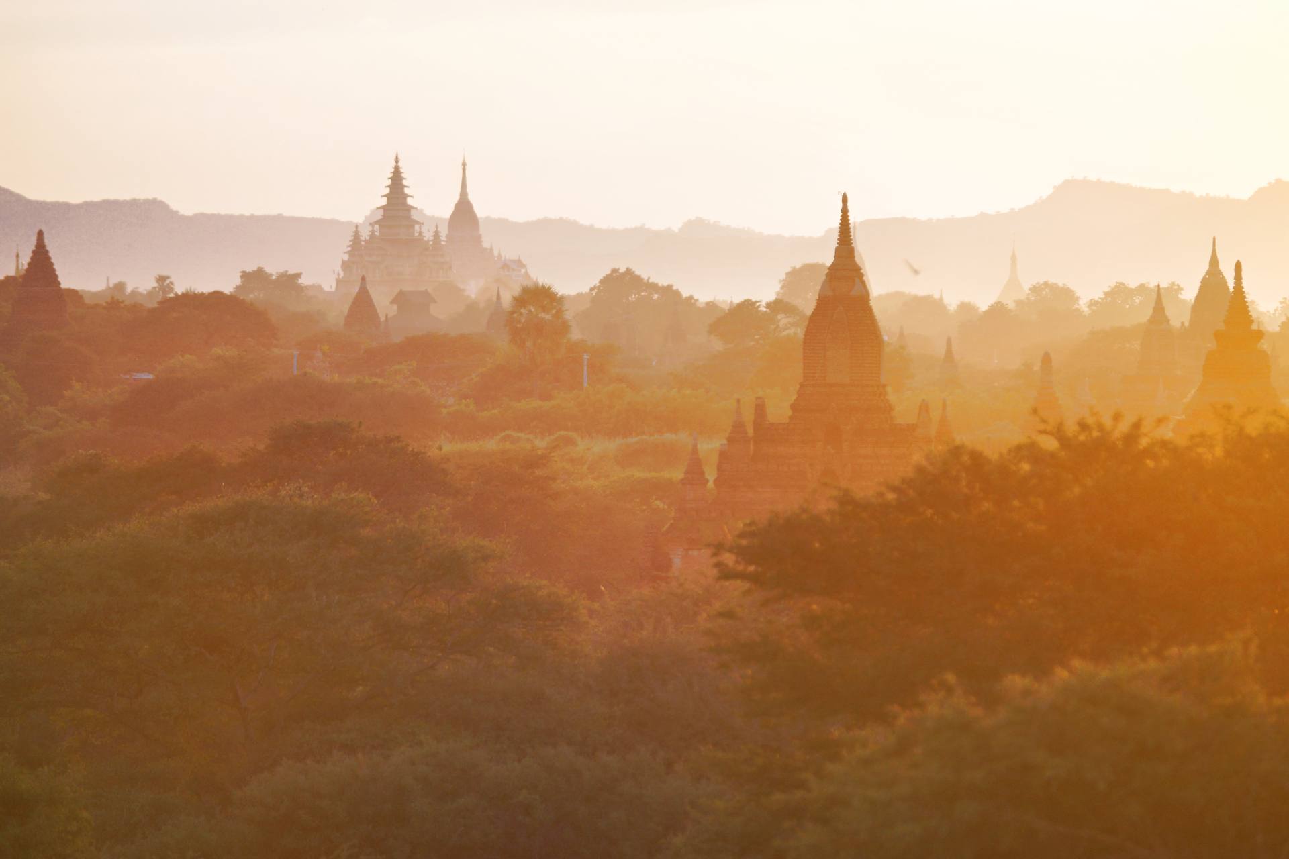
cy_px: 430
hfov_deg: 6.9
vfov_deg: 4.6
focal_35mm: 300
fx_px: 10741
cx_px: 644
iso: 250
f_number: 5.6
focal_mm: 300
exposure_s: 1/320
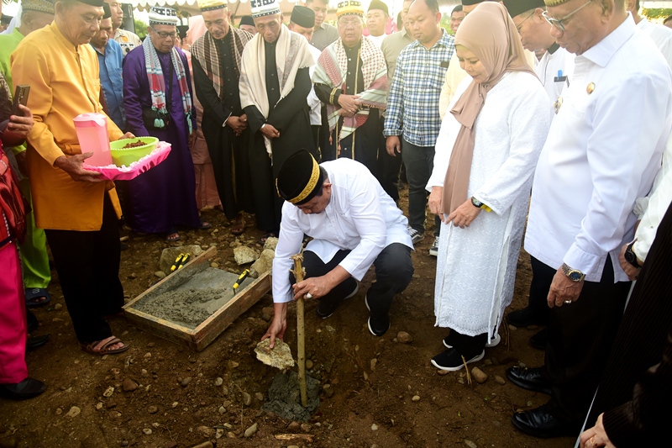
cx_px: 336
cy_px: 224
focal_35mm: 24
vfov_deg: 53.1
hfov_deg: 73.8
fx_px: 448
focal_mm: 24
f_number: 4
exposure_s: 1/125
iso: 1000
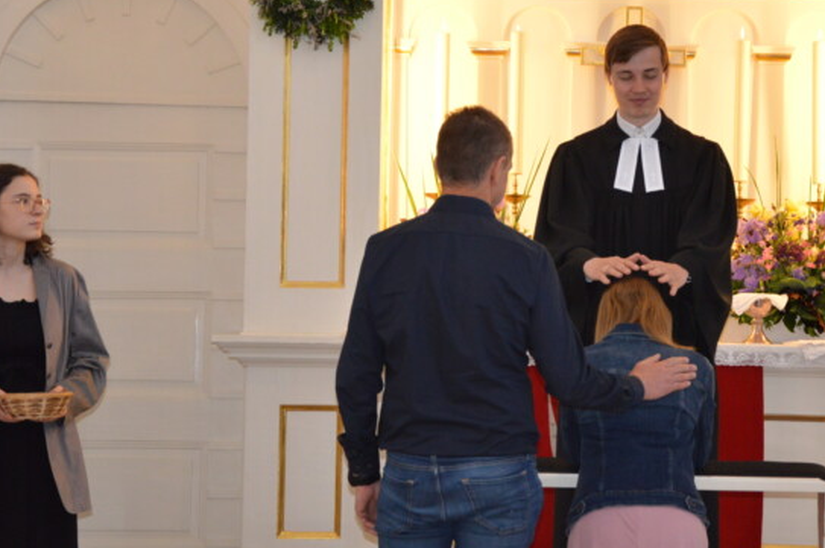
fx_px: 2427
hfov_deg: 19.2
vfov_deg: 12.9
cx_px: 547
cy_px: 250
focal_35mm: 106
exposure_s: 1/60
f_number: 4.8
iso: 1000
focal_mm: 48
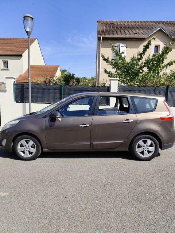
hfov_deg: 58.9
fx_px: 155
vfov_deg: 73.9
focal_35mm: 23
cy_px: 116
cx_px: 88
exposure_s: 1/1122
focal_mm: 6.14
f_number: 1.65
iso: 50
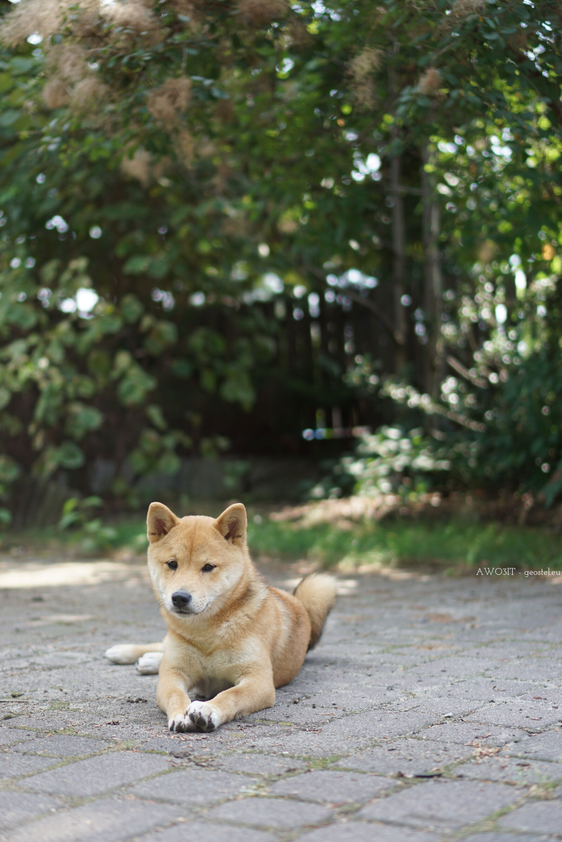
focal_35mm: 52
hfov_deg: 25.8
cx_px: 281
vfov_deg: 37.9
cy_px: 421
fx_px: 1229
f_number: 1.8
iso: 100
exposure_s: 1/400
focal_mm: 35
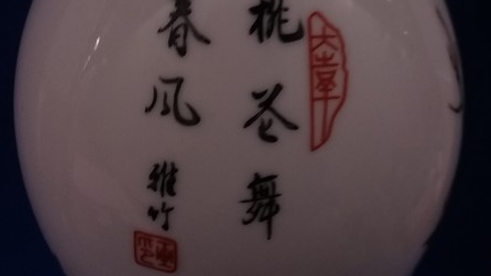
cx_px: 248
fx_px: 560
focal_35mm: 43
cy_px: 24
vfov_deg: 26.7
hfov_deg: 47.4
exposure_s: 1/40
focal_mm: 2.47
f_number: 1.9
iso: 40
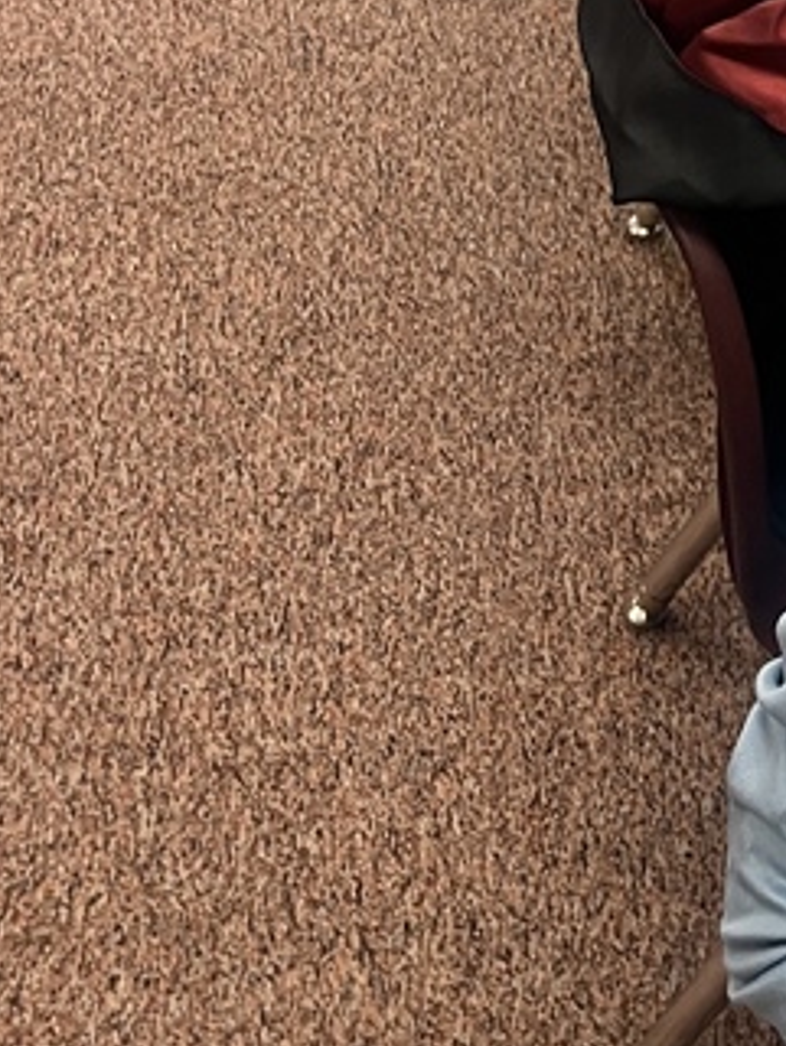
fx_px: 2511
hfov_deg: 16.3
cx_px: 1171
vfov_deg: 22.5
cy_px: -36
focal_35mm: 83
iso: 100
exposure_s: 1/60
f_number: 1.6
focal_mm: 5.1
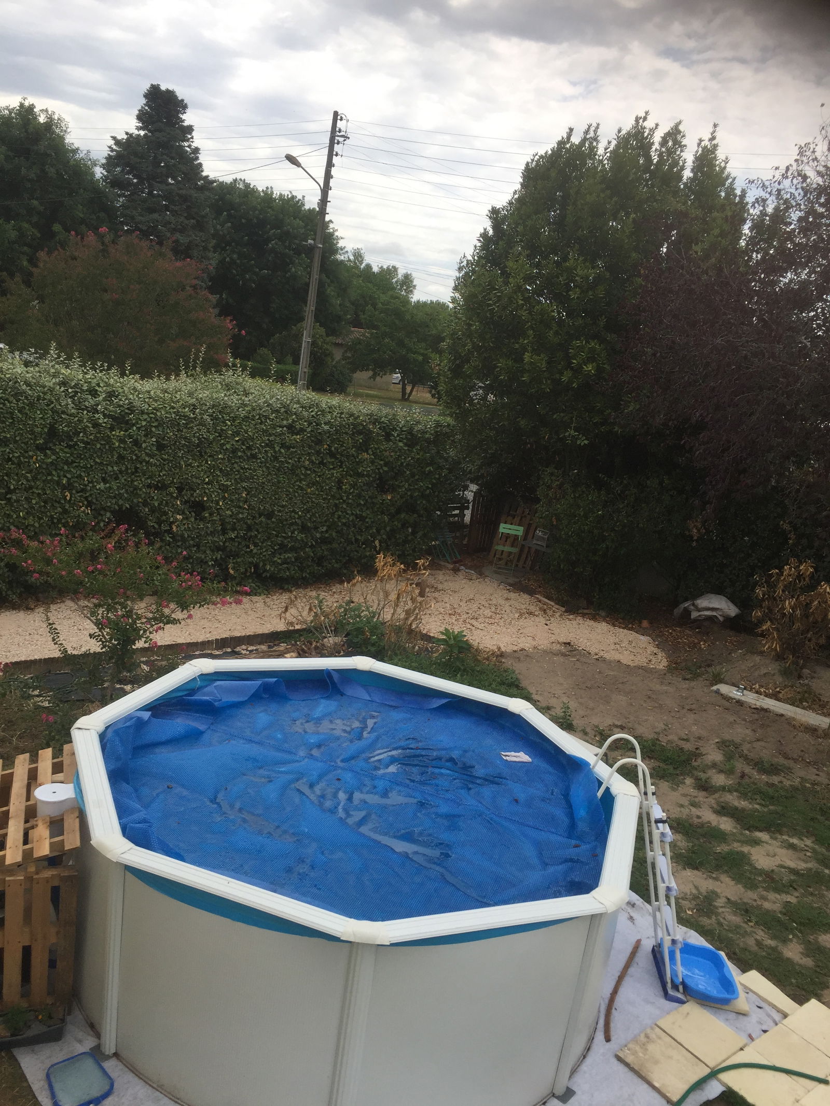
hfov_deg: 48.2
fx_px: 927
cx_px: 415
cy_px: 553
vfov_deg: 61.7
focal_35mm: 29
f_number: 2.2
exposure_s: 1/1130
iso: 32
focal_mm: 4.15
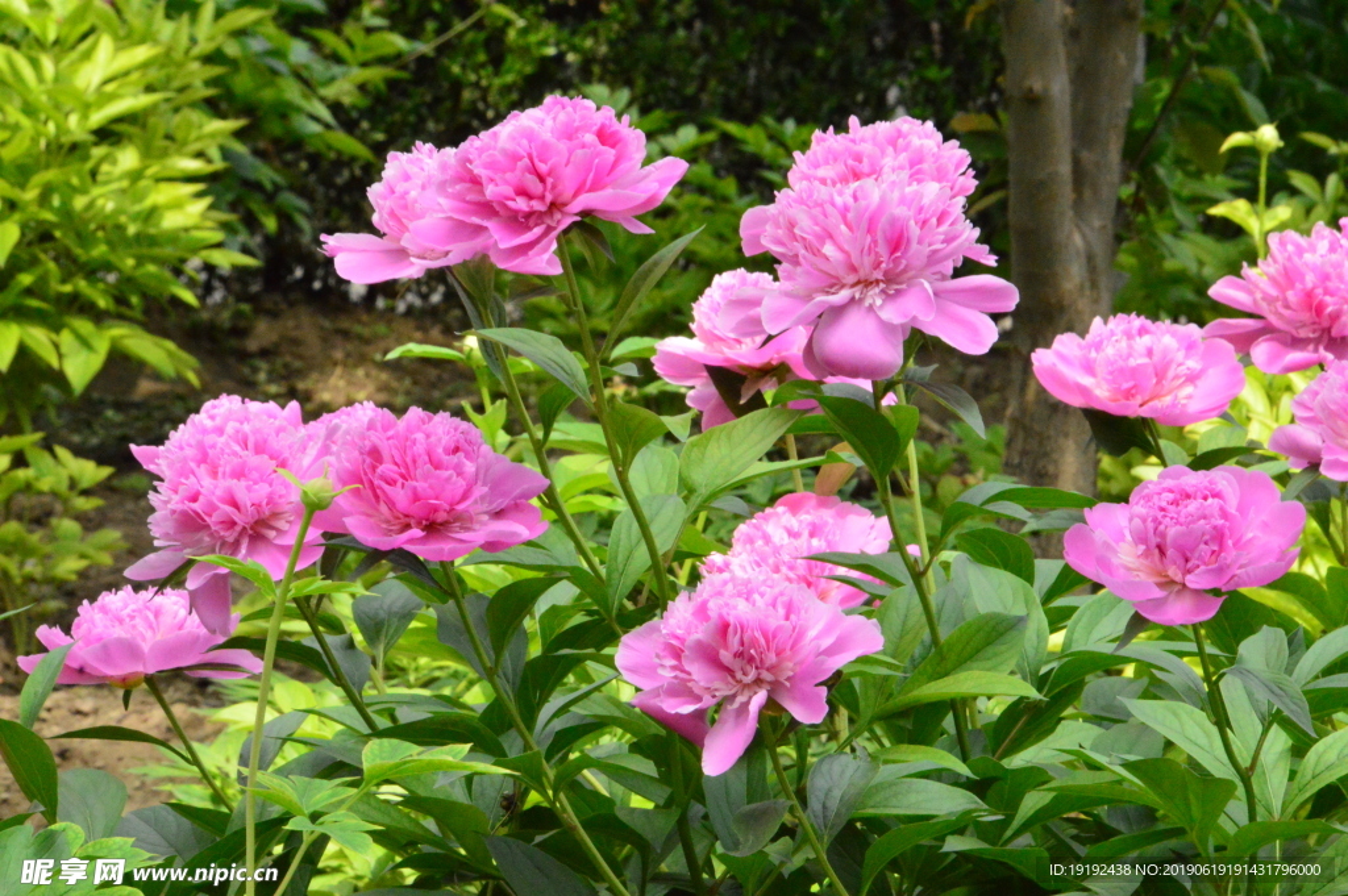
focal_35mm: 292
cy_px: 448
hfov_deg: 7.0
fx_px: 10943
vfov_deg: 4.7
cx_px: 674
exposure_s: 1/250
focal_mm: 195
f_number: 32
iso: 5600
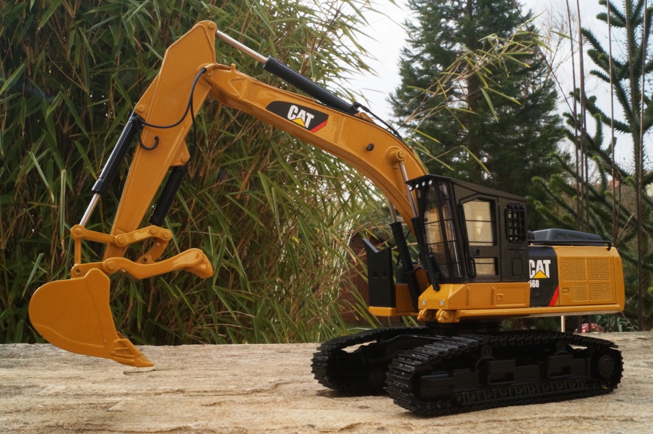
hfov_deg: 57.3
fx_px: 598
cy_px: 217
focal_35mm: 33
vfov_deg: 39.9
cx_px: 326
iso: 800
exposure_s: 1/60
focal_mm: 22
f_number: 22
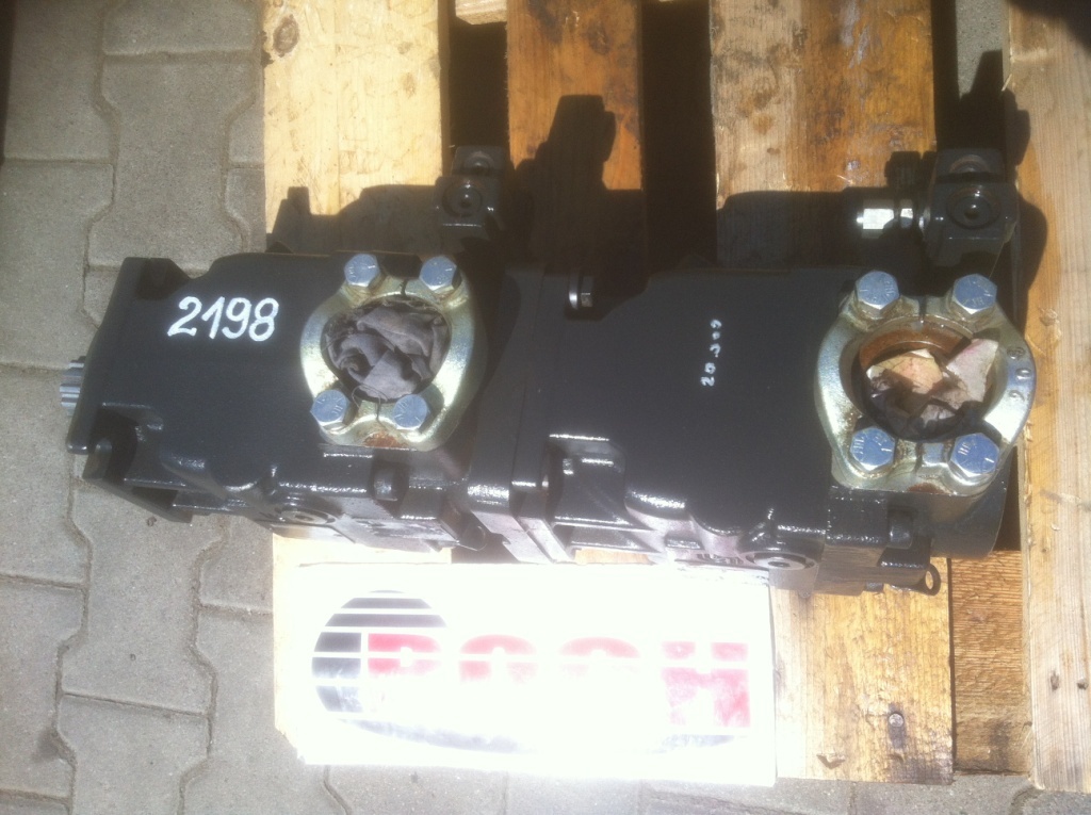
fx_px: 1102
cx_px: 546
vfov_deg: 40.6
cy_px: 408
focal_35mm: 35
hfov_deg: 52.7
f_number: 2.8
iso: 80
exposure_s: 1/794
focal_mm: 3.85
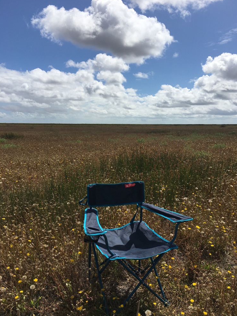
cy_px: 160
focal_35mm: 30
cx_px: 121
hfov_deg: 46.8
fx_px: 274
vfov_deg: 60.0
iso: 25
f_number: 2.2
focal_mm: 4.15
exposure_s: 1/3344
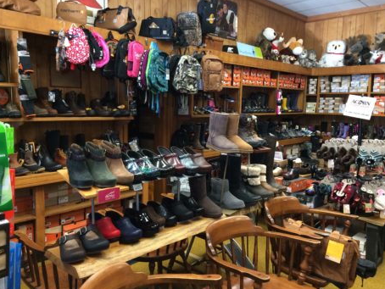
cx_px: 189
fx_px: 334
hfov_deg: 59.9
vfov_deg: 46.8
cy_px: 145
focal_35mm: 30
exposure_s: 1/30
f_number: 2.2
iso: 200
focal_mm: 4.15
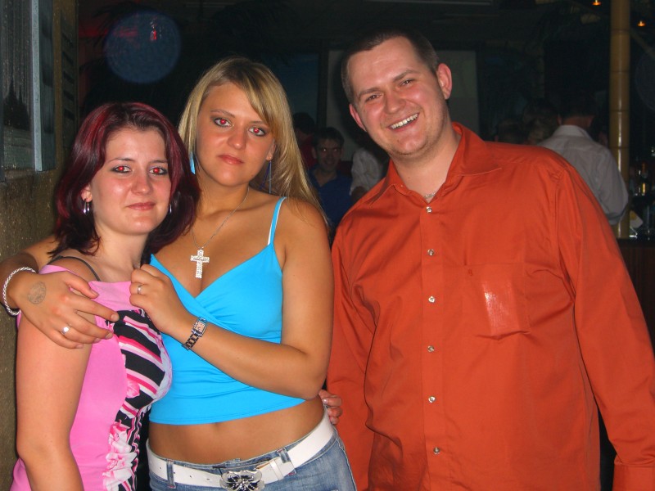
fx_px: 1079
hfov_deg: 33.8
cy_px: 246
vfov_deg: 25.7
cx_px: 328
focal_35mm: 57
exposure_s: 1/60
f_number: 3.6
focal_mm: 11.8
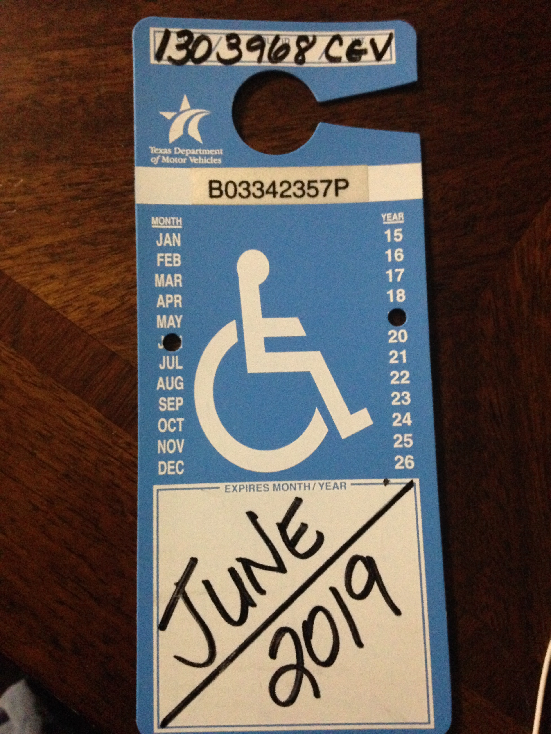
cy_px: 367
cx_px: 276
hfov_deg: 42.9
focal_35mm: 33
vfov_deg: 55.4
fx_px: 700
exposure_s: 1/15
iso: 800
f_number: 2.4
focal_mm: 4.12
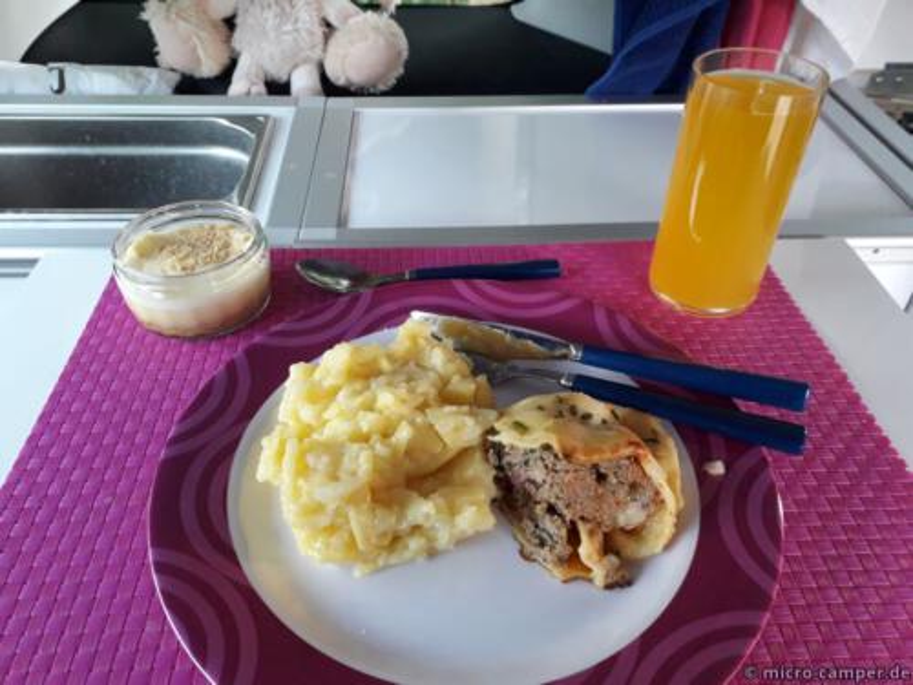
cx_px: 456
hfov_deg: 65.3
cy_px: 342
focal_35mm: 27
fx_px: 712
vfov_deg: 51.4
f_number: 1.9
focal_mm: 3.6
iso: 200
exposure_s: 1/25
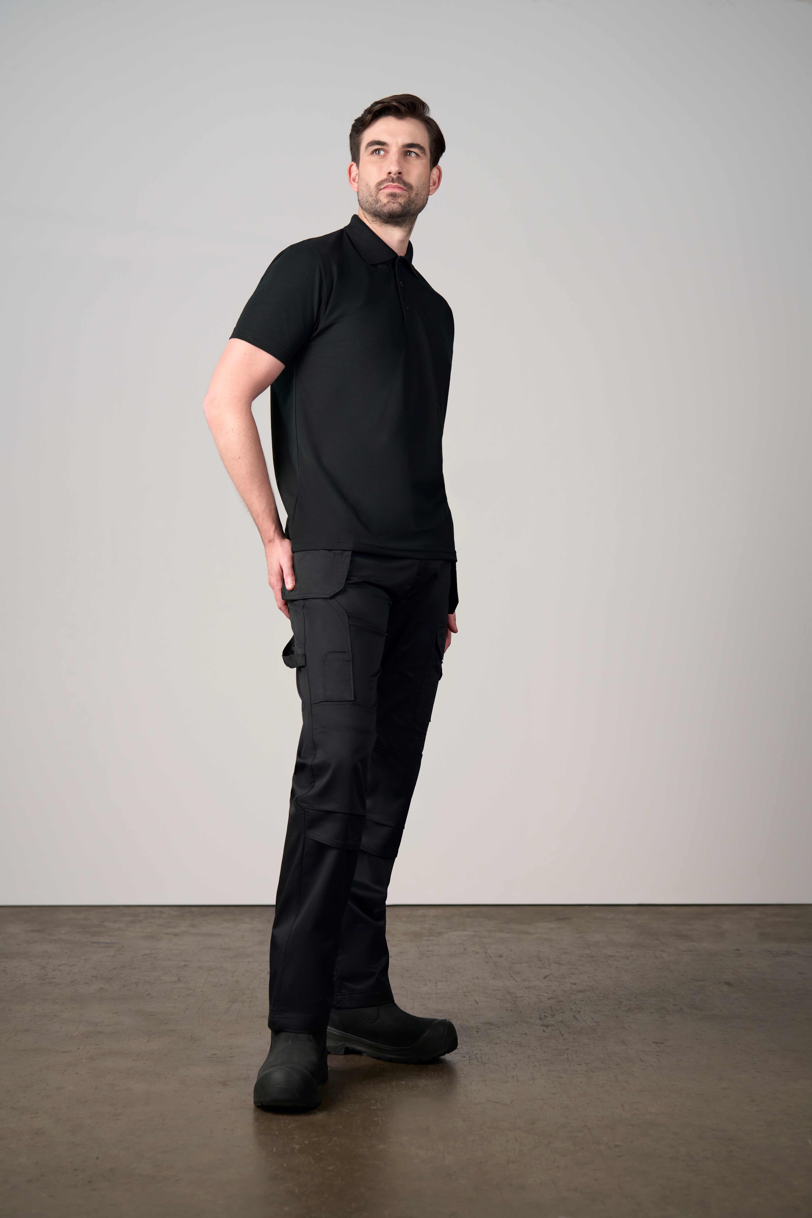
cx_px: 406
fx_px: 1691
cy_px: 609
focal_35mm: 50
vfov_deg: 39.6
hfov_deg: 27.0
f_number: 3.5
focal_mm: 50
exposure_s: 1/160
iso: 500
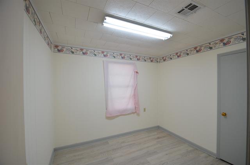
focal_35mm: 15
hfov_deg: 100.5
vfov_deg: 77.0
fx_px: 104
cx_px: 125
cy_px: 82
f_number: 4.5
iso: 400
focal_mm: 10
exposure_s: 1/80
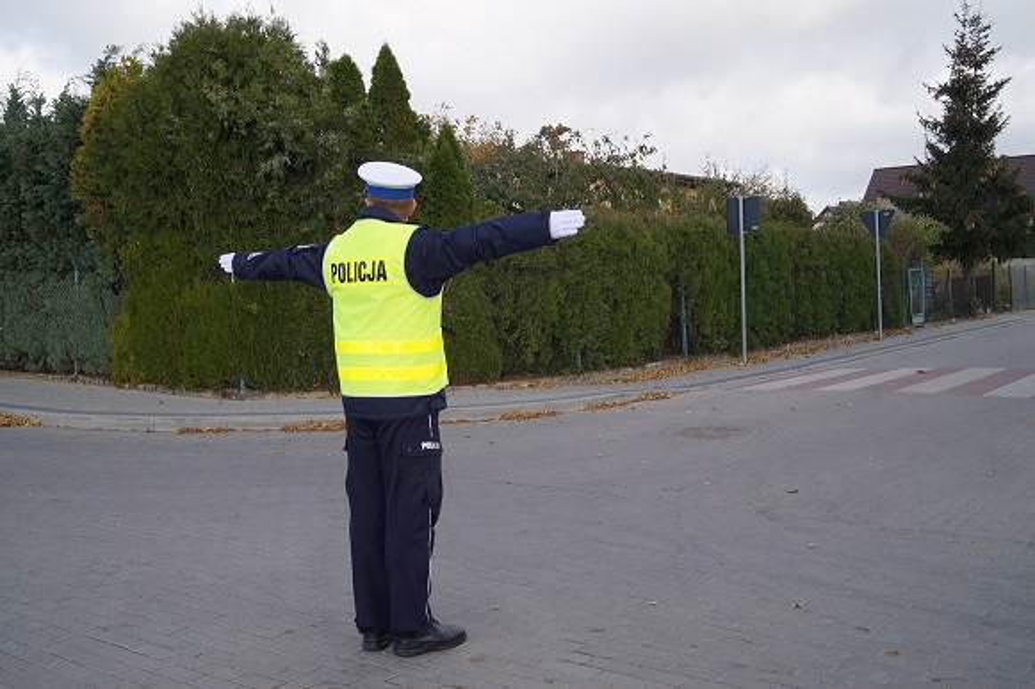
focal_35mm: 36
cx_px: 518
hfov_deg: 53.1
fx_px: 1035
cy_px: 344
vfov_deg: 36.9
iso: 100
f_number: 4.5
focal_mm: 24
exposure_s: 1/250
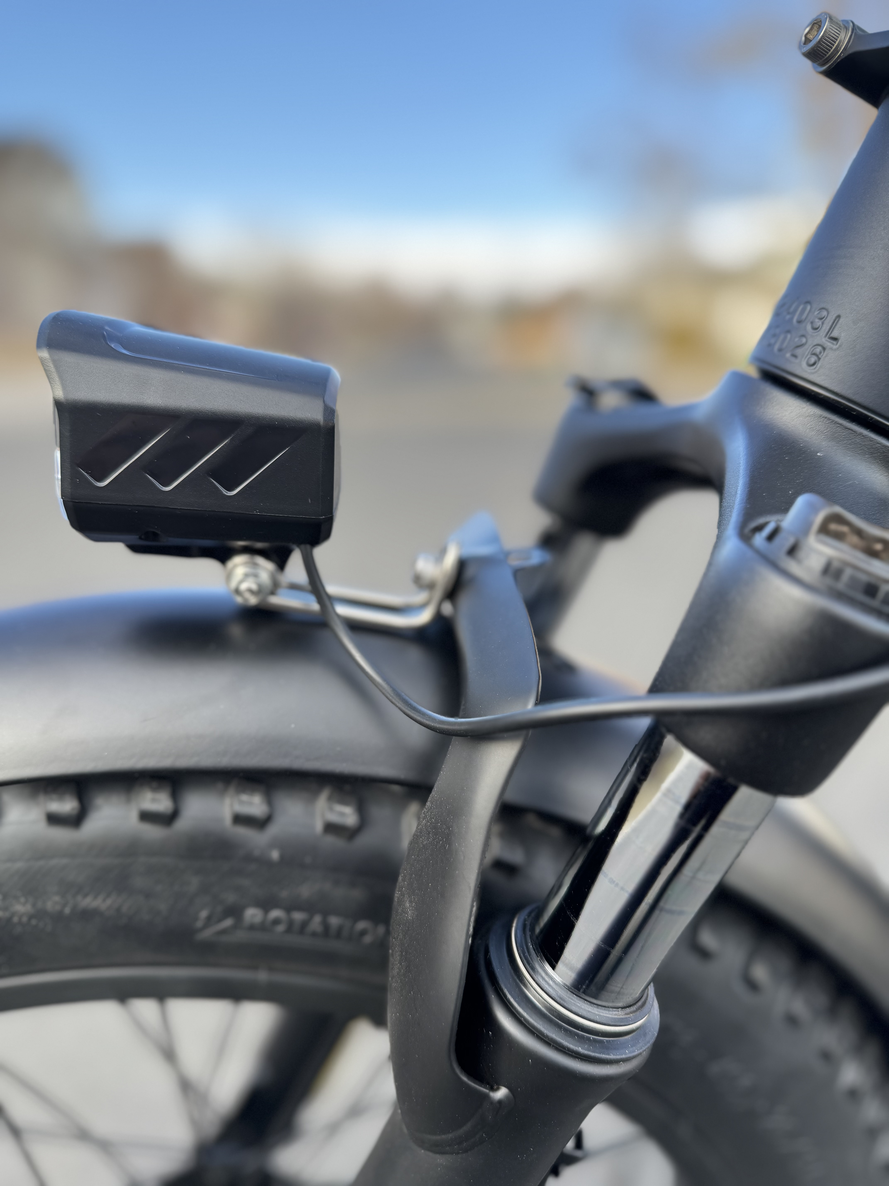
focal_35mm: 24
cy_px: 593
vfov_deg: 71.6
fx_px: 822
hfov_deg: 56.8
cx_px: 444
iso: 80
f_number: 1.78
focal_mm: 6.76
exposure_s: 1/242
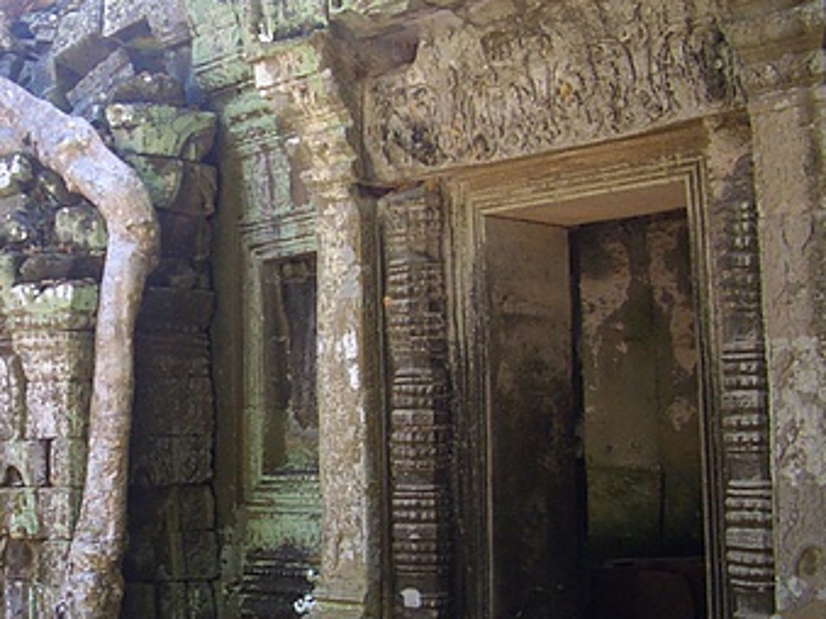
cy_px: 278
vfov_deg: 23.6
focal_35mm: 62
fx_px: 1479
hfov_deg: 30.0
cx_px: 100
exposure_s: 1/100
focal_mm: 5.8
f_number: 2.6
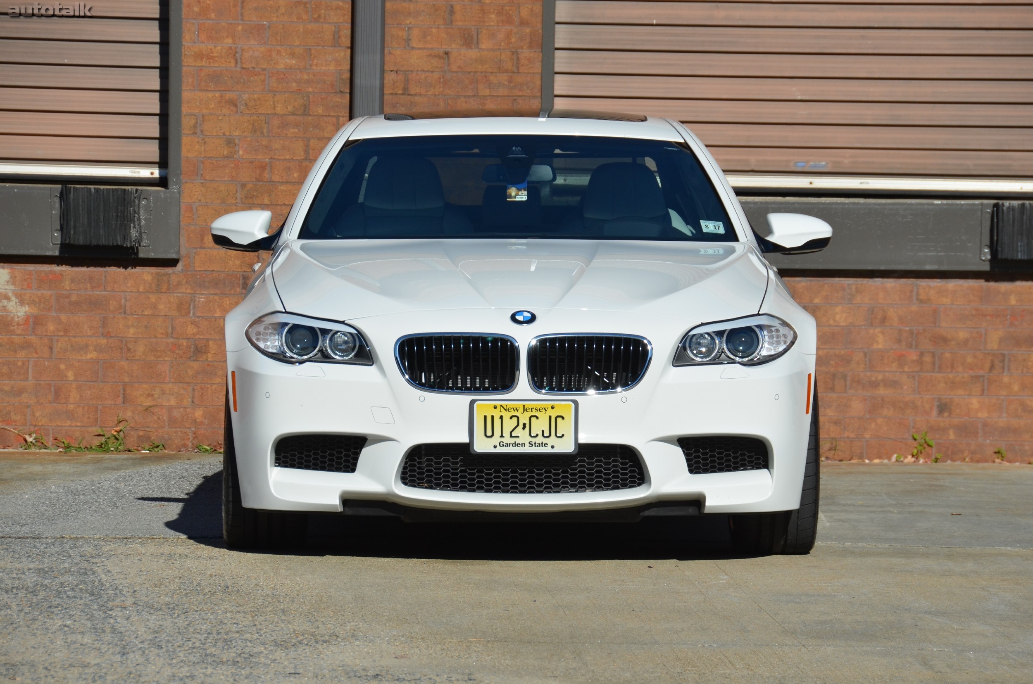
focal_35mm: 180
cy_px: 342
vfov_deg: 7.6
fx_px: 5154
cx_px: 516
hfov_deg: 11.4
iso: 400
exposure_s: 1/2000
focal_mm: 120
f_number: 8
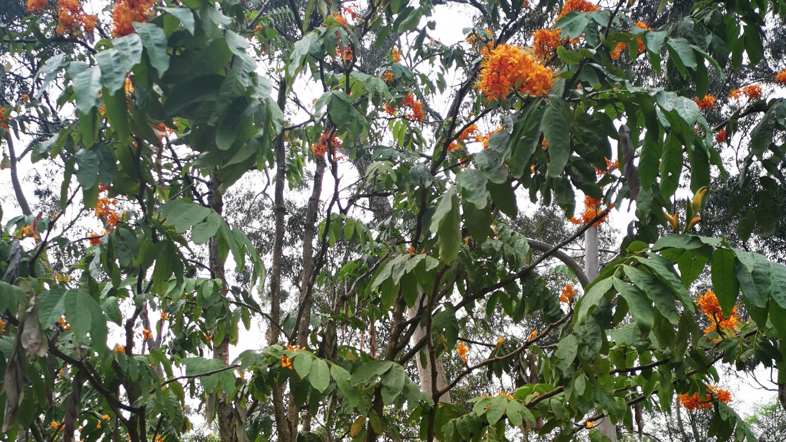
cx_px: 389
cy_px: 408
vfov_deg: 28.4
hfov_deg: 50.5
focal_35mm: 40
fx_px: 834
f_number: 1.8
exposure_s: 1/100
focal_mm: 5.58
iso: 100
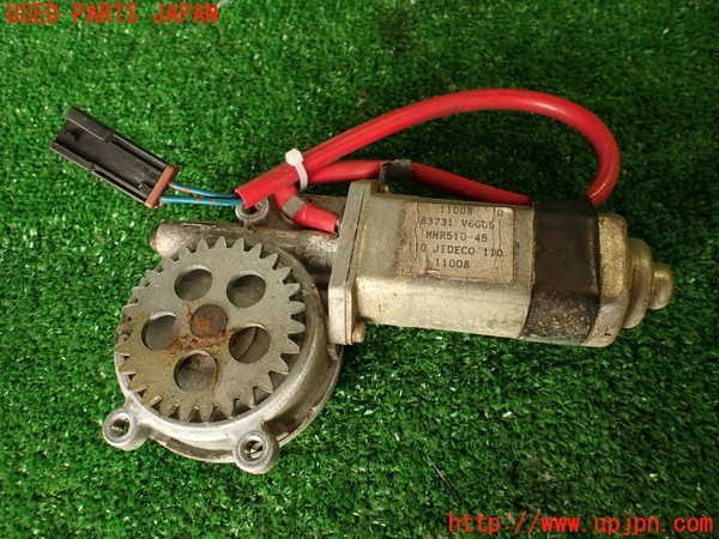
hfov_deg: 69.4
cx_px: 360
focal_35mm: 25
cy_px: 270
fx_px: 519
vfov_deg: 54.9
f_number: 2
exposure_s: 1/60
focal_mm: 4.5
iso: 100
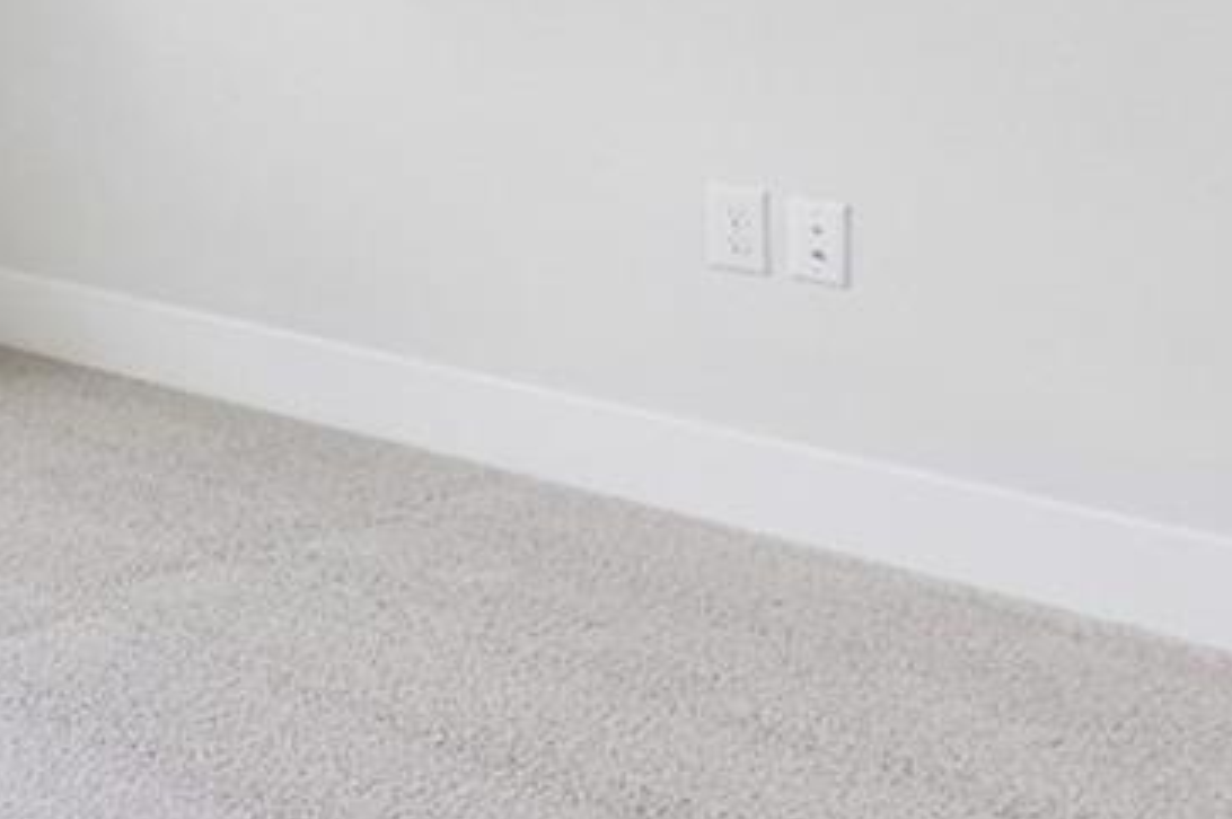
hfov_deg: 23.3
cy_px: -267
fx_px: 2257
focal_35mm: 66
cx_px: -707
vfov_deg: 19.0
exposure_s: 1/250
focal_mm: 10
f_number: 7.1
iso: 100
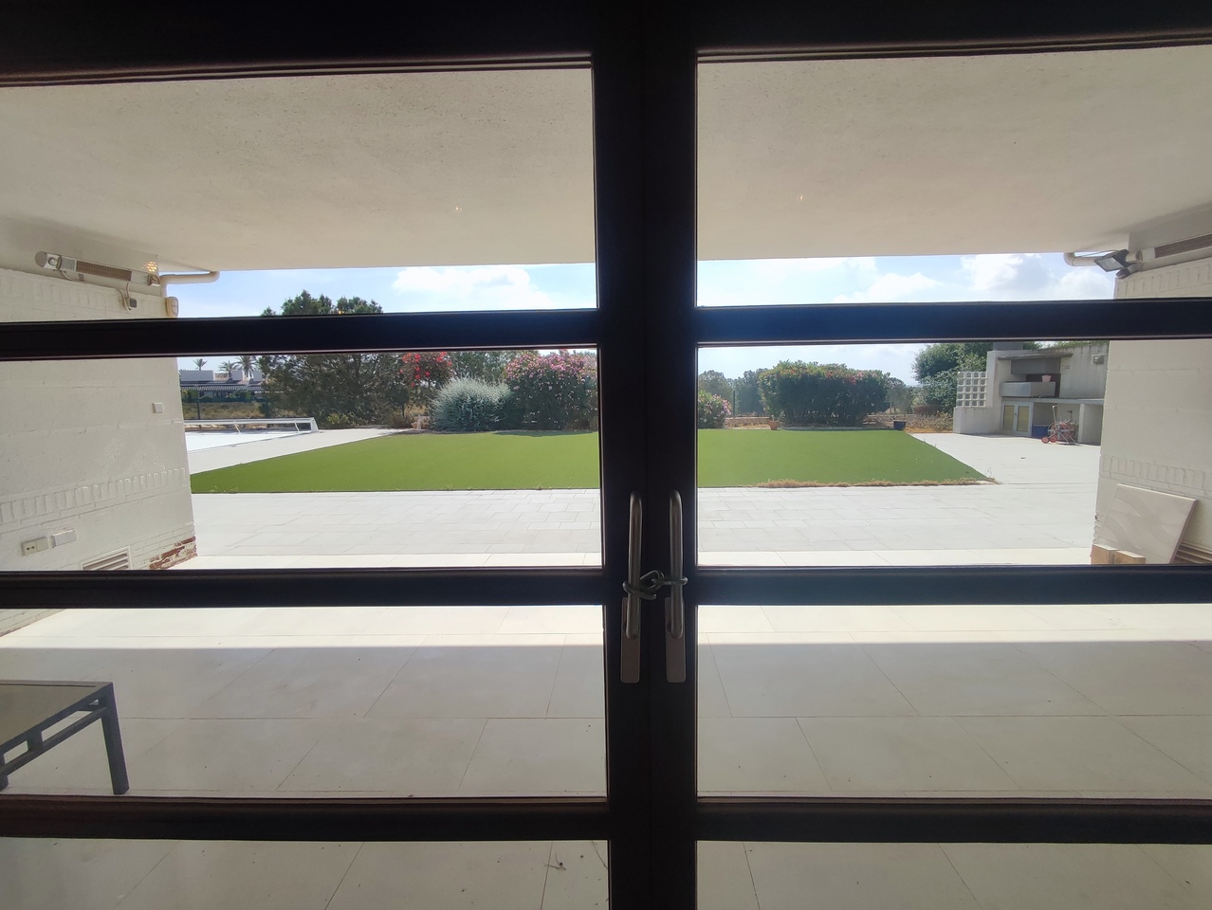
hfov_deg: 94.5
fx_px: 561
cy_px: 455
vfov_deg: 78.2
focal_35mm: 16
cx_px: 606
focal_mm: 1.65
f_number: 2.2
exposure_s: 1/1301
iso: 50
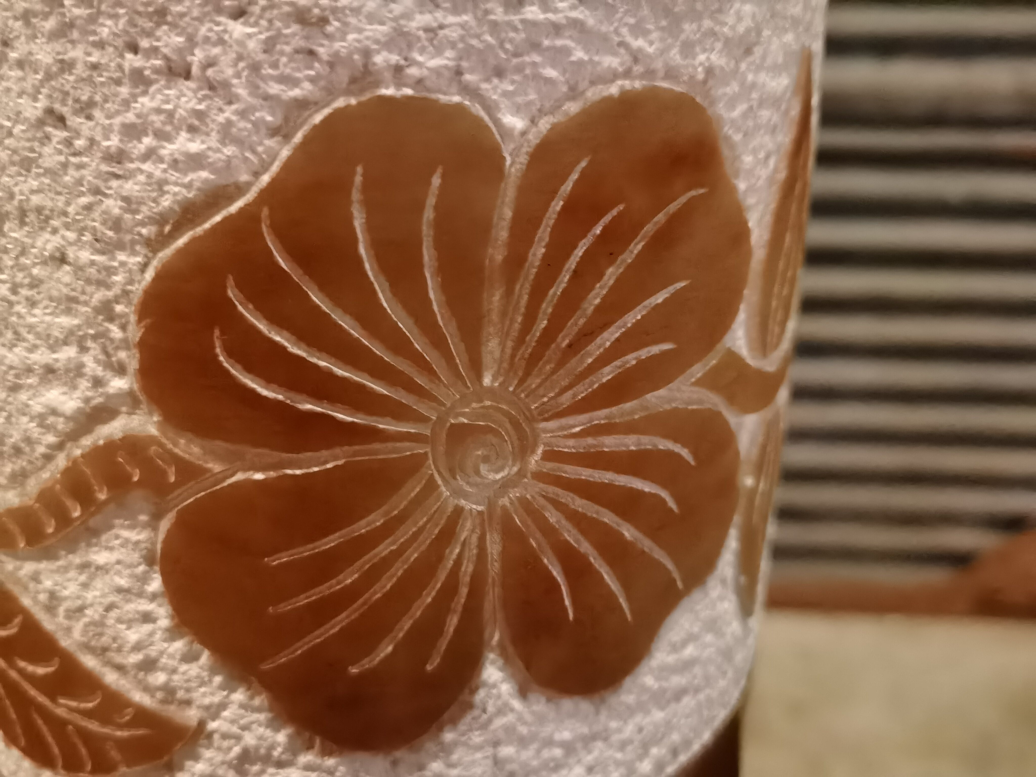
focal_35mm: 32
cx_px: 518
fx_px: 958
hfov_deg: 56.8
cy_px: 388
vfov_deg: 44.2
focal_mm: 6.71
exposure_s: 1/50
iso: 2000
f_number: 1.9
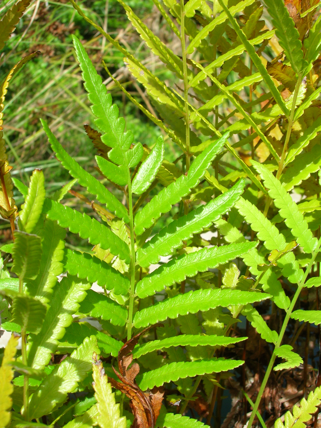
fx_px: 569
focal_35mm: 46
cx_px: 160
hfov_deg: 31.5
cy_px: 214
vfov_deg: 41.2
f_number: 5.4
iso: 50
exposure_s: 1/154
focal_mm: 7.7
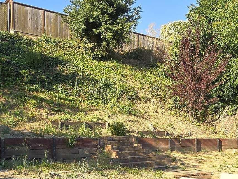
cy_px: 153
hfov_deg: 40.4
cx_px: 134
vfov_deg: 29.8
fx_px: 323
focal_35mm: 47
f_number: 2.2
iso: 50
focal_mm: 2.2
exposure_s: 1/989
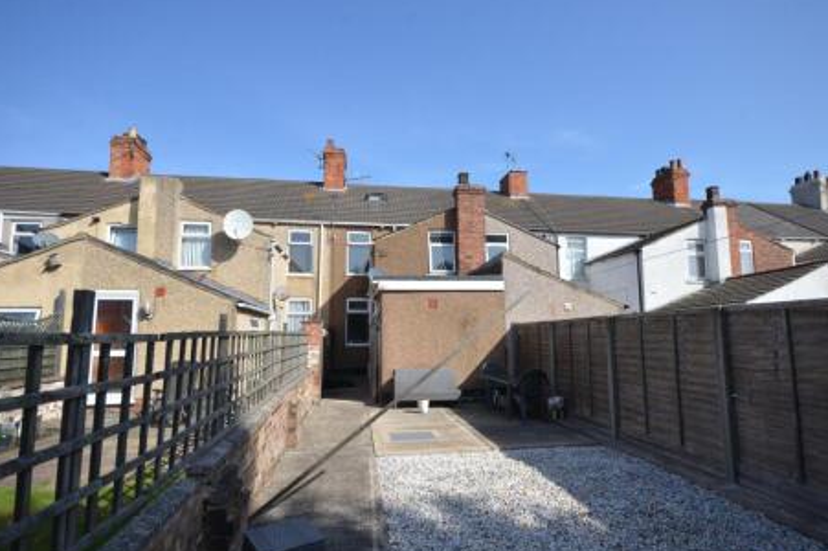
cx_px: 428
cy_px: 278
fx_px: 437
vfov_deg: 64.5
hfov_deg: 86.9
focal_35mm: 19
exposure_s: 1/250
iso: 140
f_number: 8
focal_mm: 12
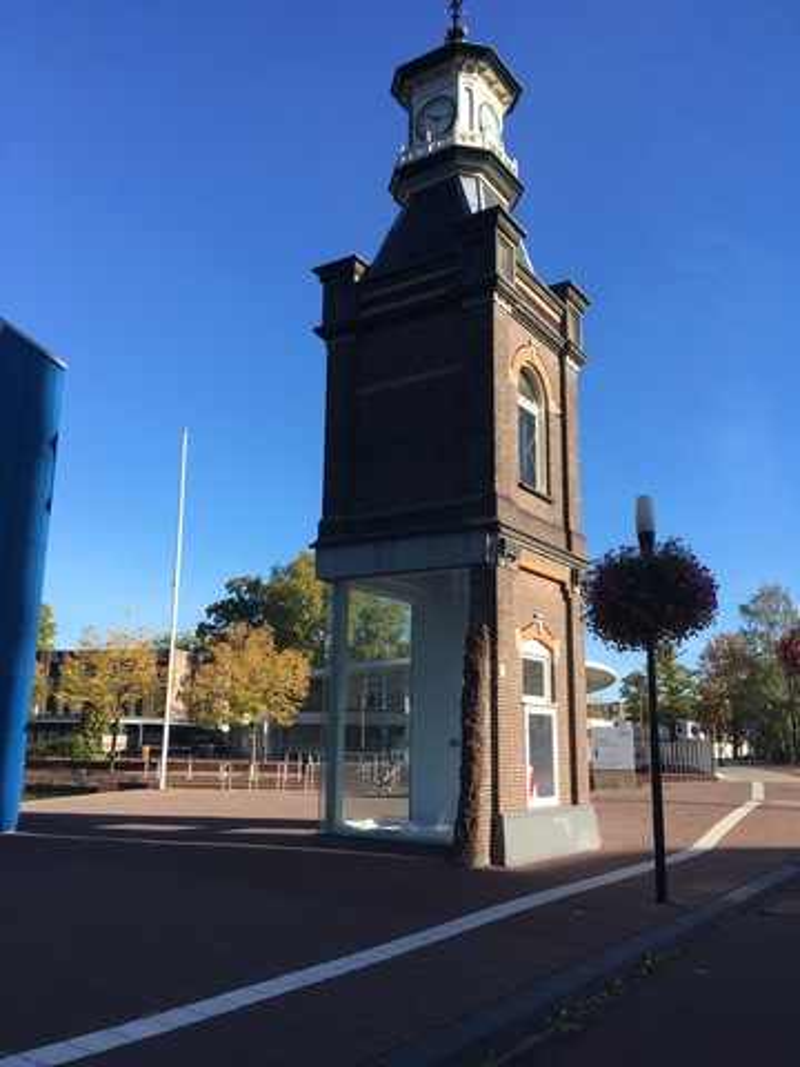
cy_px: 534
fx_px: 894
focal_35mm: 29
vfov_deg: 61.7
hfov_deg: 48.2
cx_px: 400
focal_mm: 4.15
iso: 25
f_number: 2.2
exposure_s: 1/845
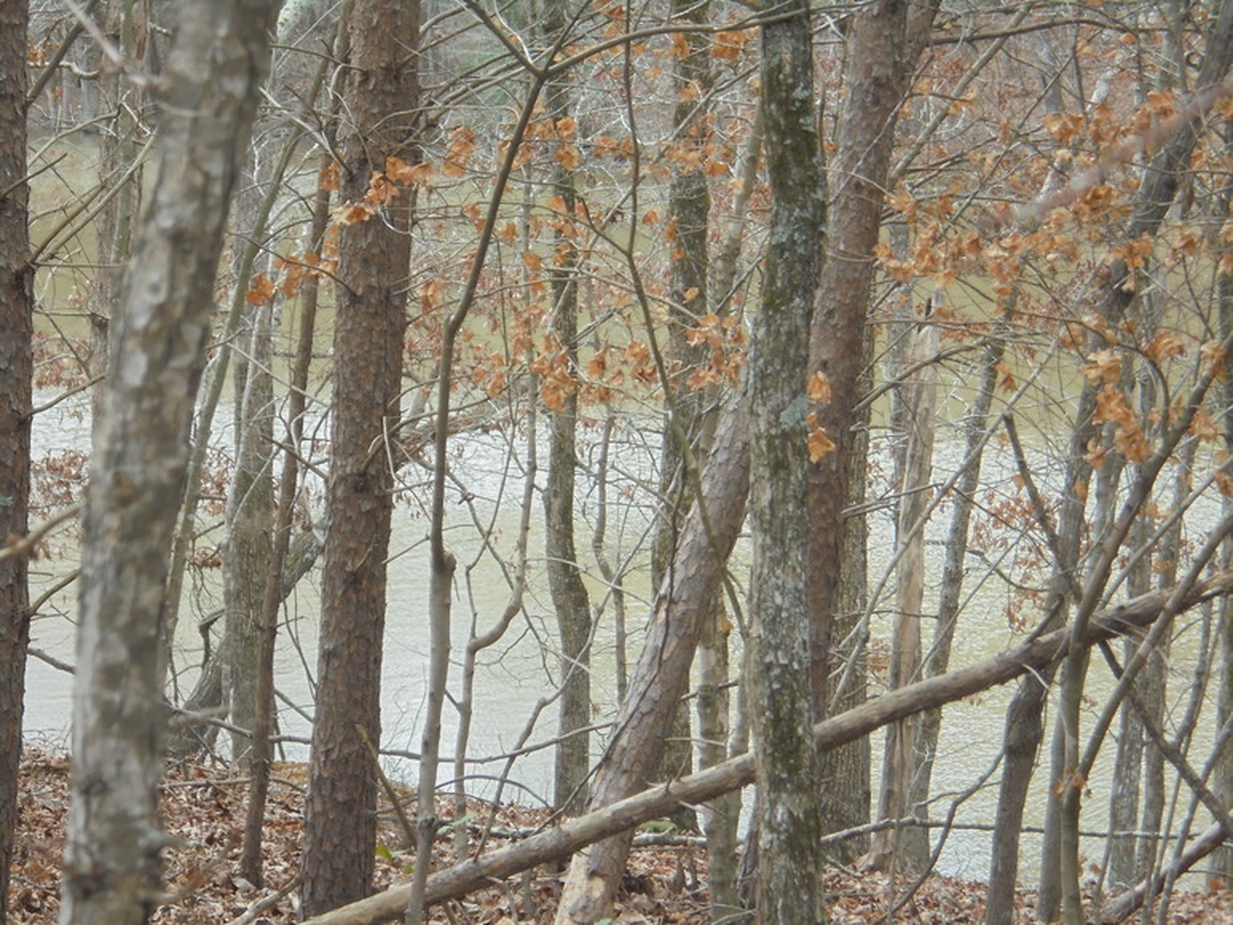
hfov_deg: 12.7
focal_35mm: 156
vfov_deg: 9.5
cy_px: 462
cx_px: 616
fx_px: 5557
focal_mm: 27.6
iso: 200
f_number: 6.5
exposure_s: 1/125
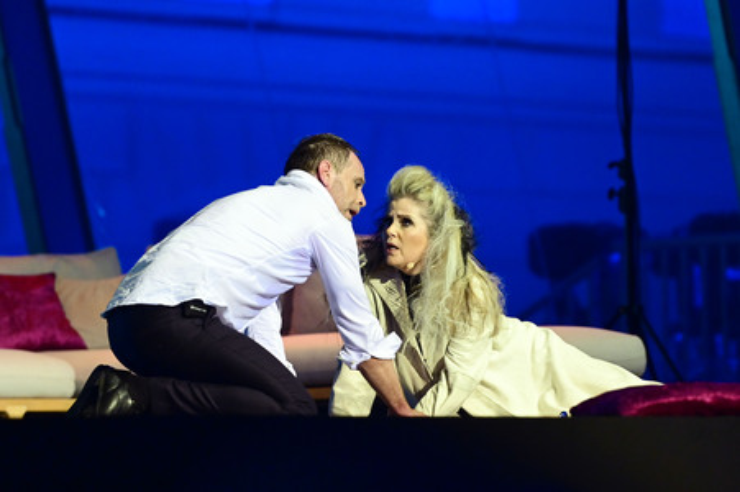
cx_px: 370
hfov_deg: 10.3
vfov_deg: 6.9
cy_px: 246
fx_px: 4108
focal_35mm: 200
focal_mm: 200
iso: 4000
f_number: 2.8
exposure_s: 1/250
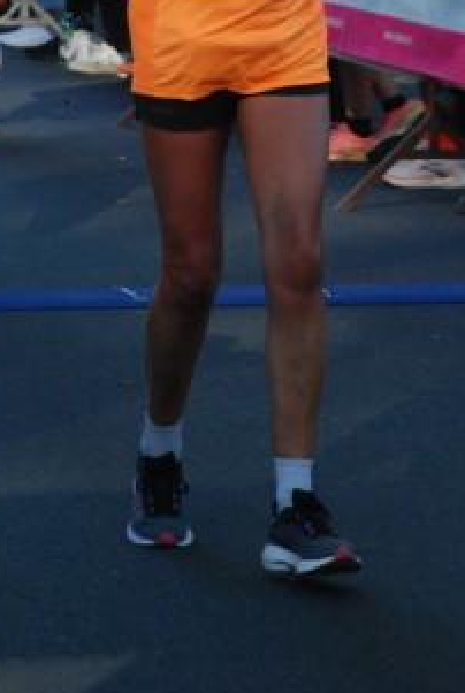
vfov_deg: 7.2
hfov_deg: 4.9
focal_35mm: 284
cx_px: 287
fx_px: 5477
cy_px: 37
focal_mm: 95
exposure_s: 1/400
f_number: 5.6
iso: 1000
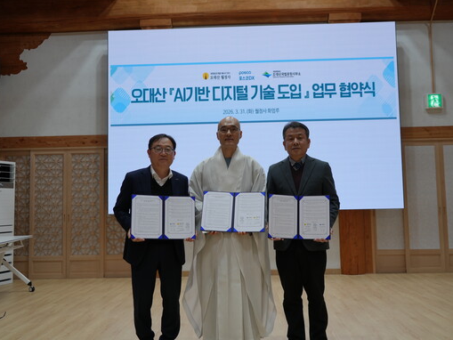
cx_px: 233
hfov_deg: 53.9
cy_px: 169
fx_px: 445
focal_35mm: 34
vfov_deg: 41.8
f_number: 4
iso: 200
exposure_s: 1/160
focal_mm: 30
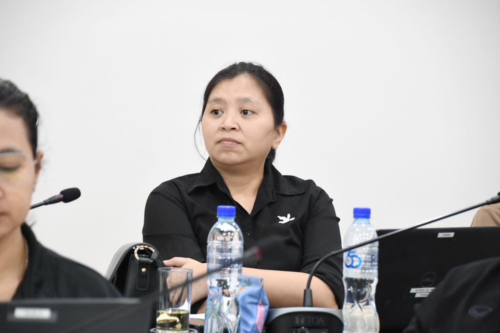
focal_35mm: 217
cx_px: 250
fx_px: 3014
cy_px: 166
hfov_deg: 9.5
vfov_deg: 6.3
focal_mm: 145
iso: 1600
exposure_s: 1/30
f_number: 6
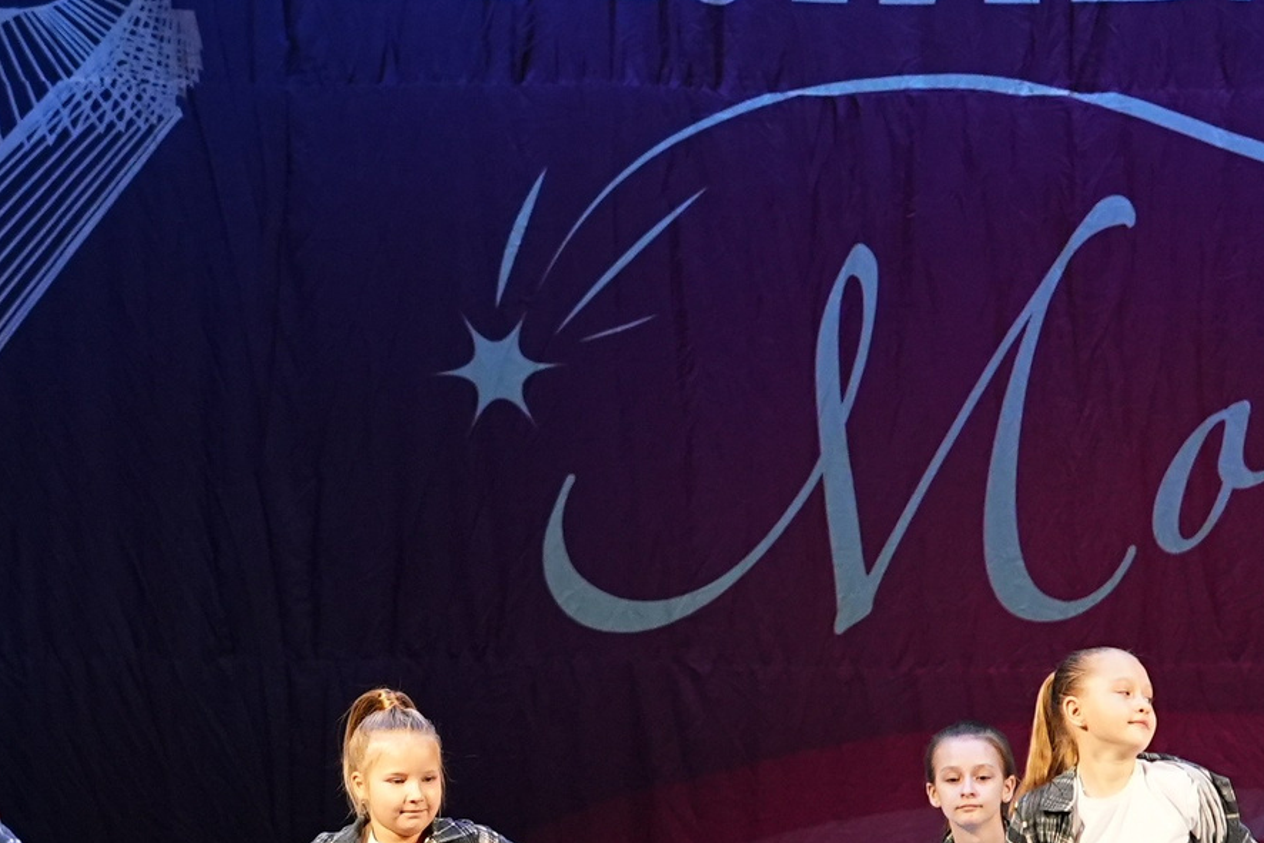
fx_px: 10956
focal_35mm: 312
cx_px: 619
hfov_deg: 6.6
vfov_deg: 4.4
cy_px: 272
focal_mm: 72
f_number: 2.8
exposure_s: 1/400
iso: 1600
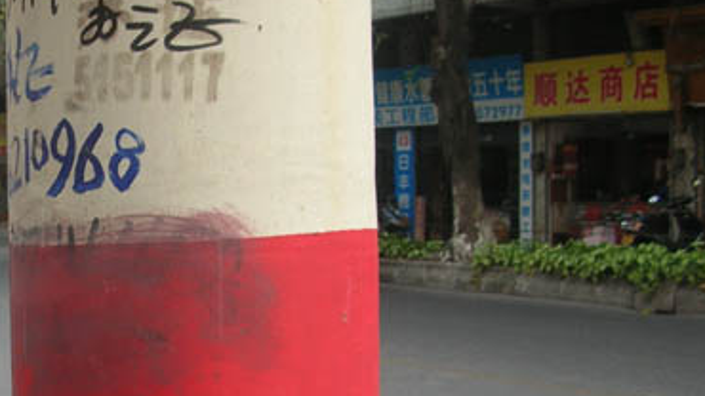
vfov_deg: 17.9
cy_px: 284
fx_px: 1252
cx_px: 143
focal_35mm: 67
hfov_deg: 30.7
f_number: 2.8
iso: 50
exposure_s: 1/69.1
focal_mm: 5.8
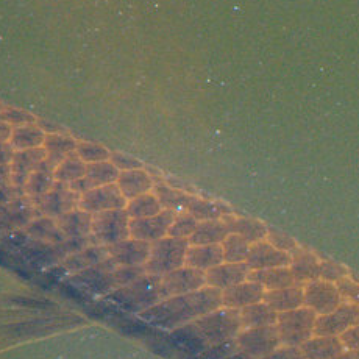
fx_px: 13282
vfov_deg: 1.5
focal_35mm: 1132
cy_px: 338
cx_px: 370
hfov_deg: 1.5
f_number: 7.1
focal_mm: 170
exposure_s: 1/160
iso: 1600
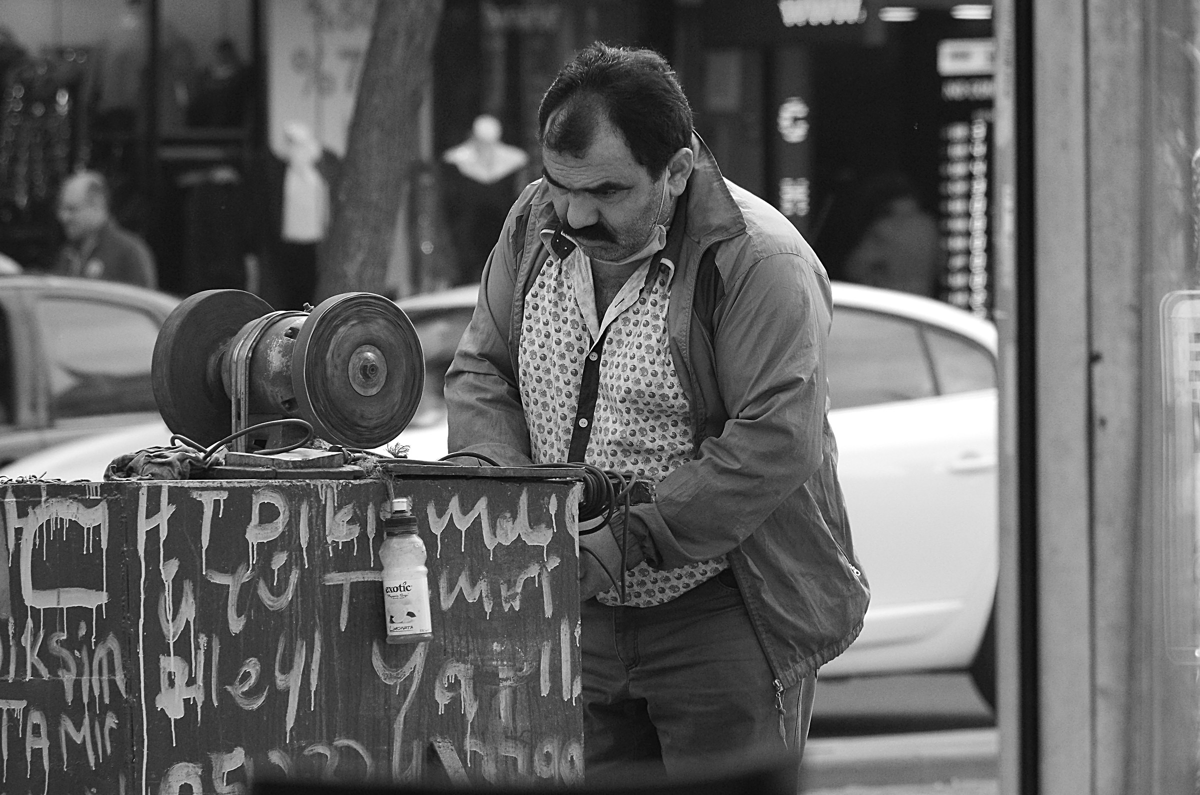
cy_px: 398
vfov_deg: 4.6
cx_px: 600
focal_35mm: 300
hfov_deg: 6.9
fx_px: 9978
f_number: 8
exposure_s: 1/250
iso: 800
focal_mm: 200
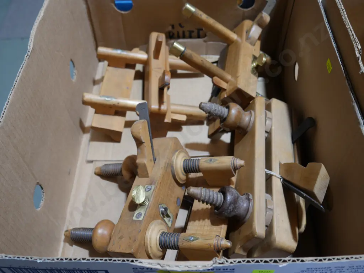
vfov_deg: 37.8
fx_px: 400
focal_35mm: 38
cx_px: 182
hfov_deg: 49.0
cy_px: 136
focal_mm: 19
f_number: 4.1
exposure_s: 1/60
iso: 250
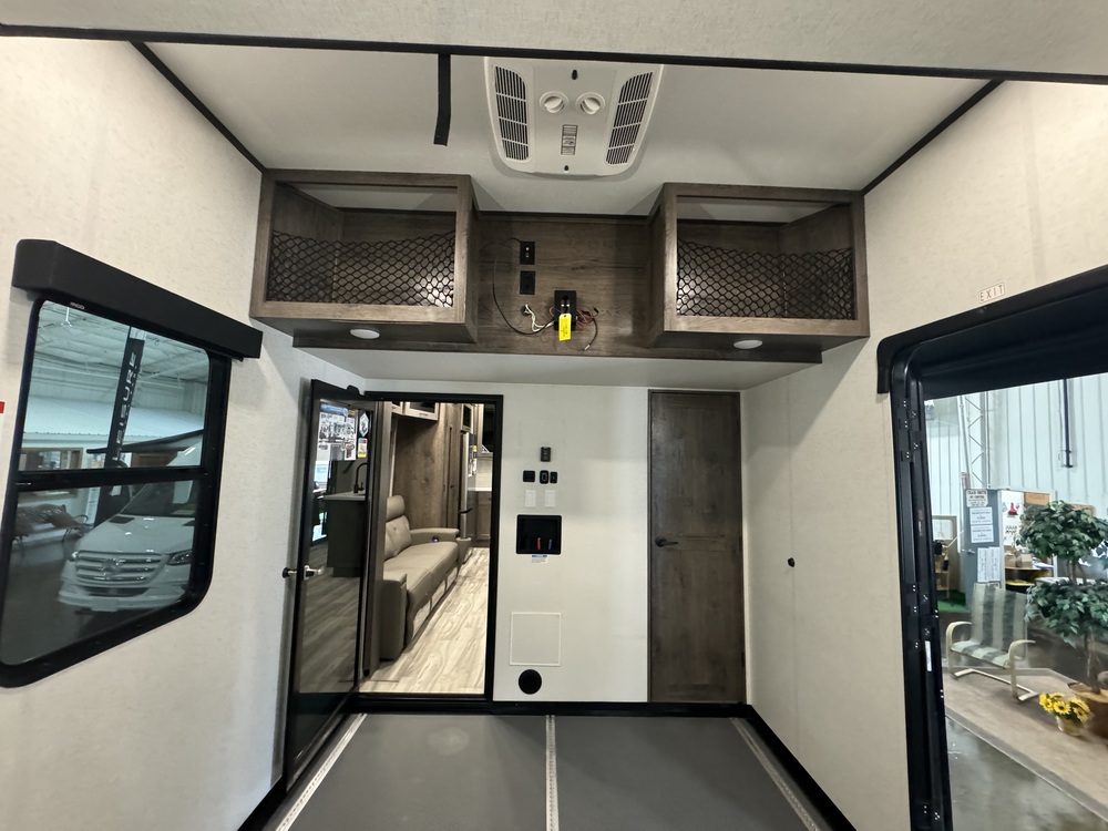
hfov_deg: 102.1
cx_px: 554
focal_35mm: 14
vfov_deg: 85.7
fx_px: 448
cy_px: 416
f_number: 2.2
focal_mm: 2.22
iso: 1000
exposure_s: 1/60
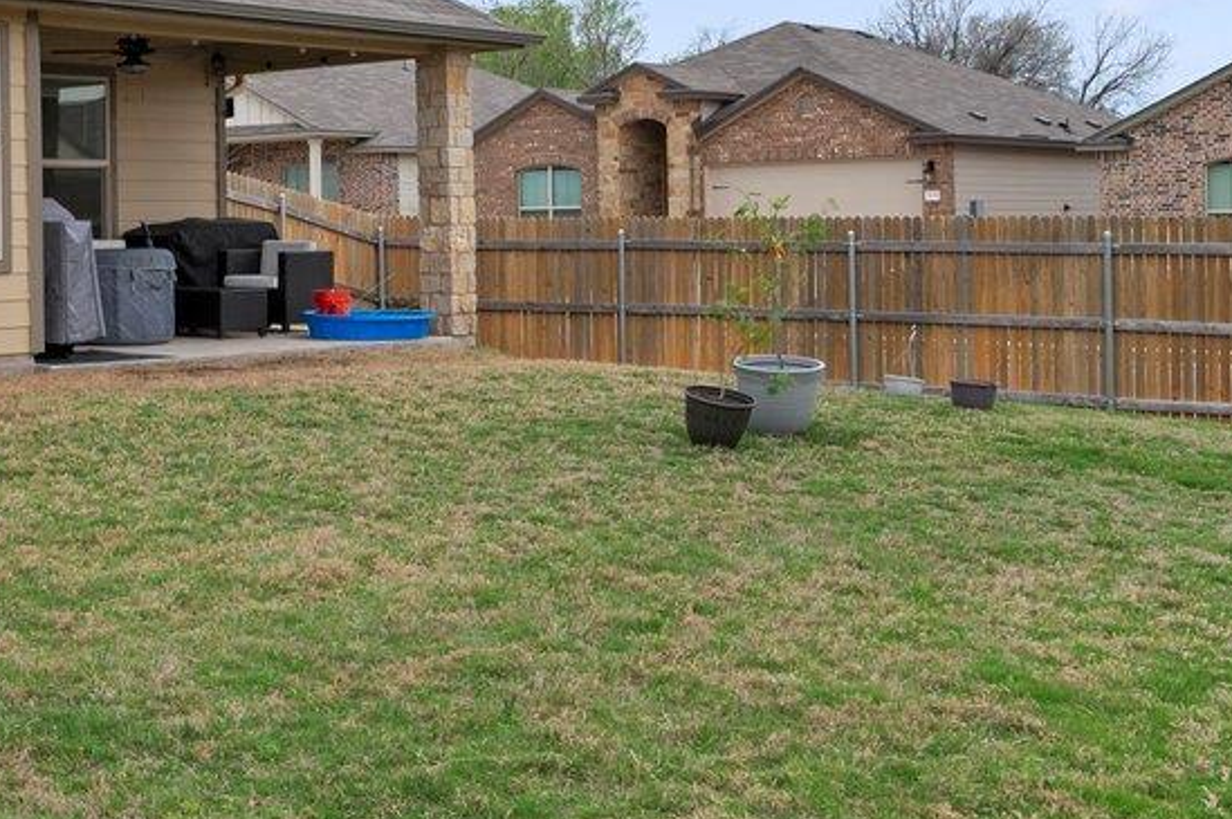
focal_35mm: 58
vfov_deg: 23.3
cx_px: 79
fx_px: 1979
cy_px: 287
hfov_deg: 32.5
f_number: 8
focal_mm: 15.5
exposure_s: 1/6
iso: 100
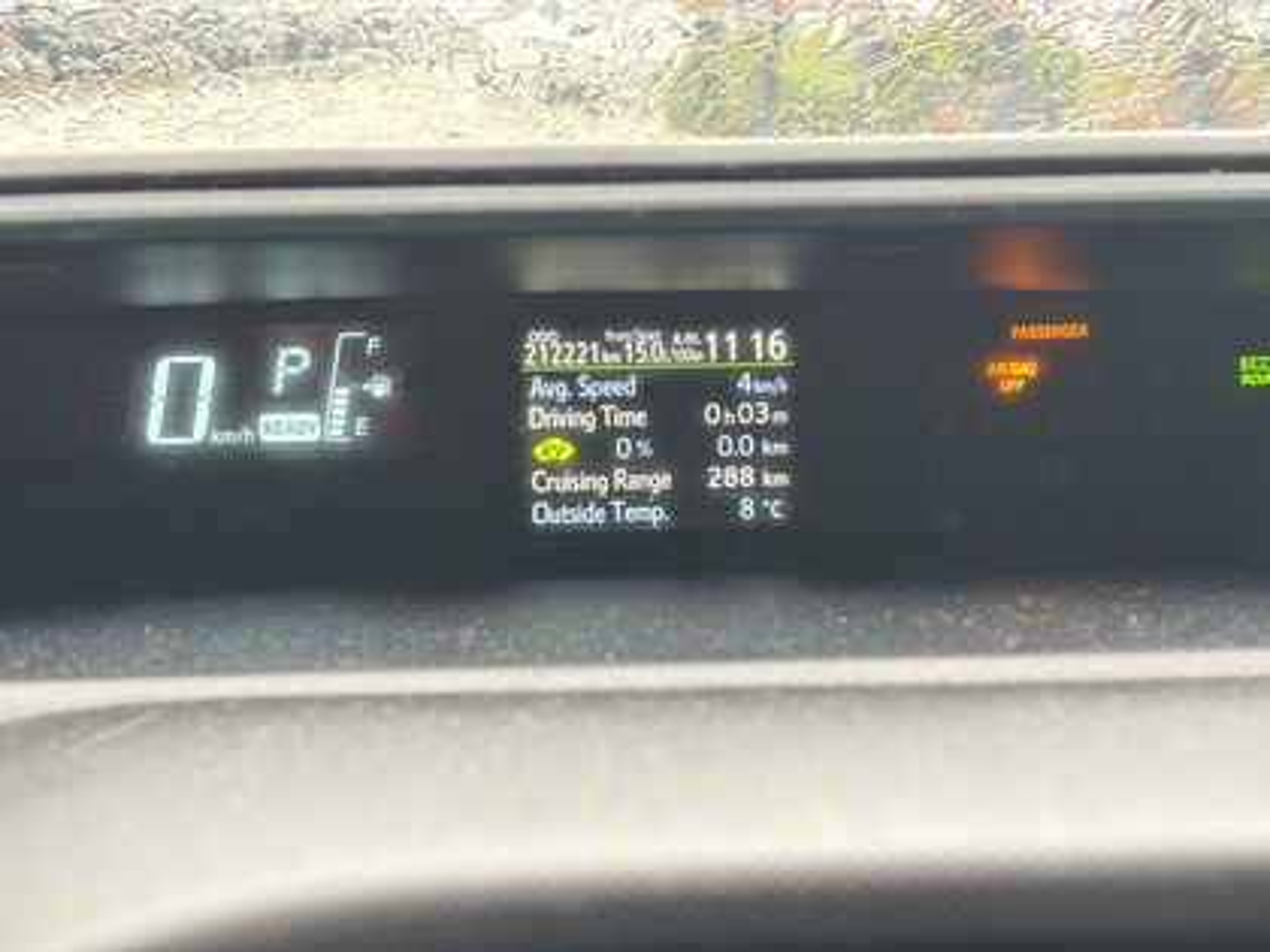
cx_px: 635
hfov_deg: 36.8
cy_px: 476
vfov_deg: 28.0
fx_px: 1908
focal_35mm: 52
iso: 200
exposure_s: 1/40
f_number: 1.6
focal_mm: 5.96
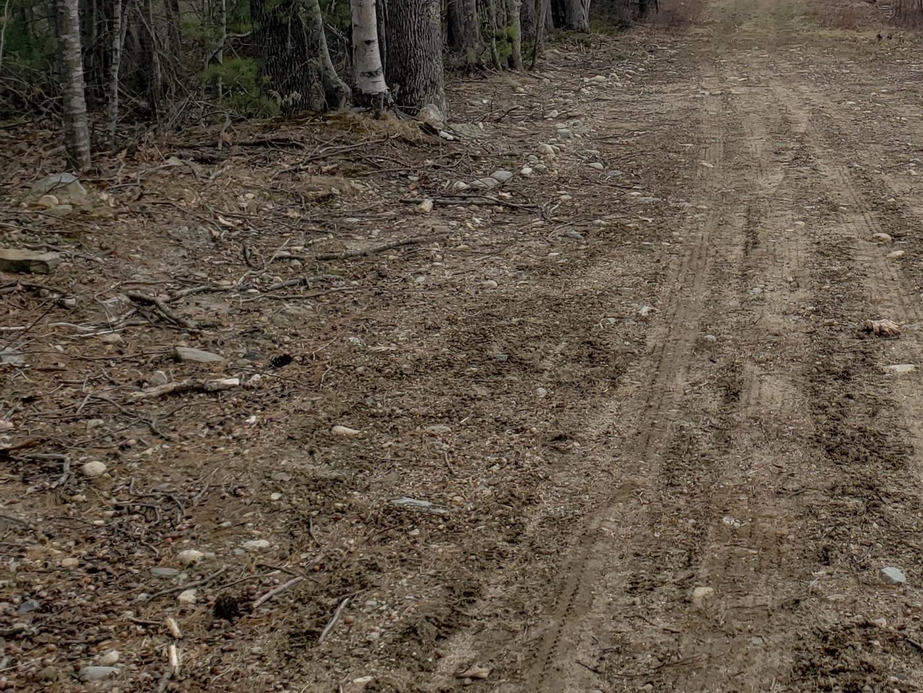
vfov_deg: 25.4
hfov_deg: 32.8
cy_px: 78
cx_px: 813
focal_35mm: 56
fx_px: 1493
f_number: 2.4
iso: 50
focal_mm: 4.3
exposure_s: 1/2128
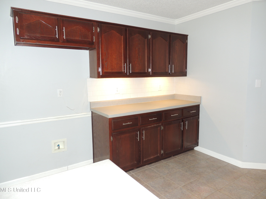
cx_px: 133
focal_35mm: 24
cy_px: 100
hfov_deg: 71.6
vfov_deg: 56.8
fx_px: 184
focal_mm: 4.3
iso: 200
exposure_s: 1/30
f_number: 3
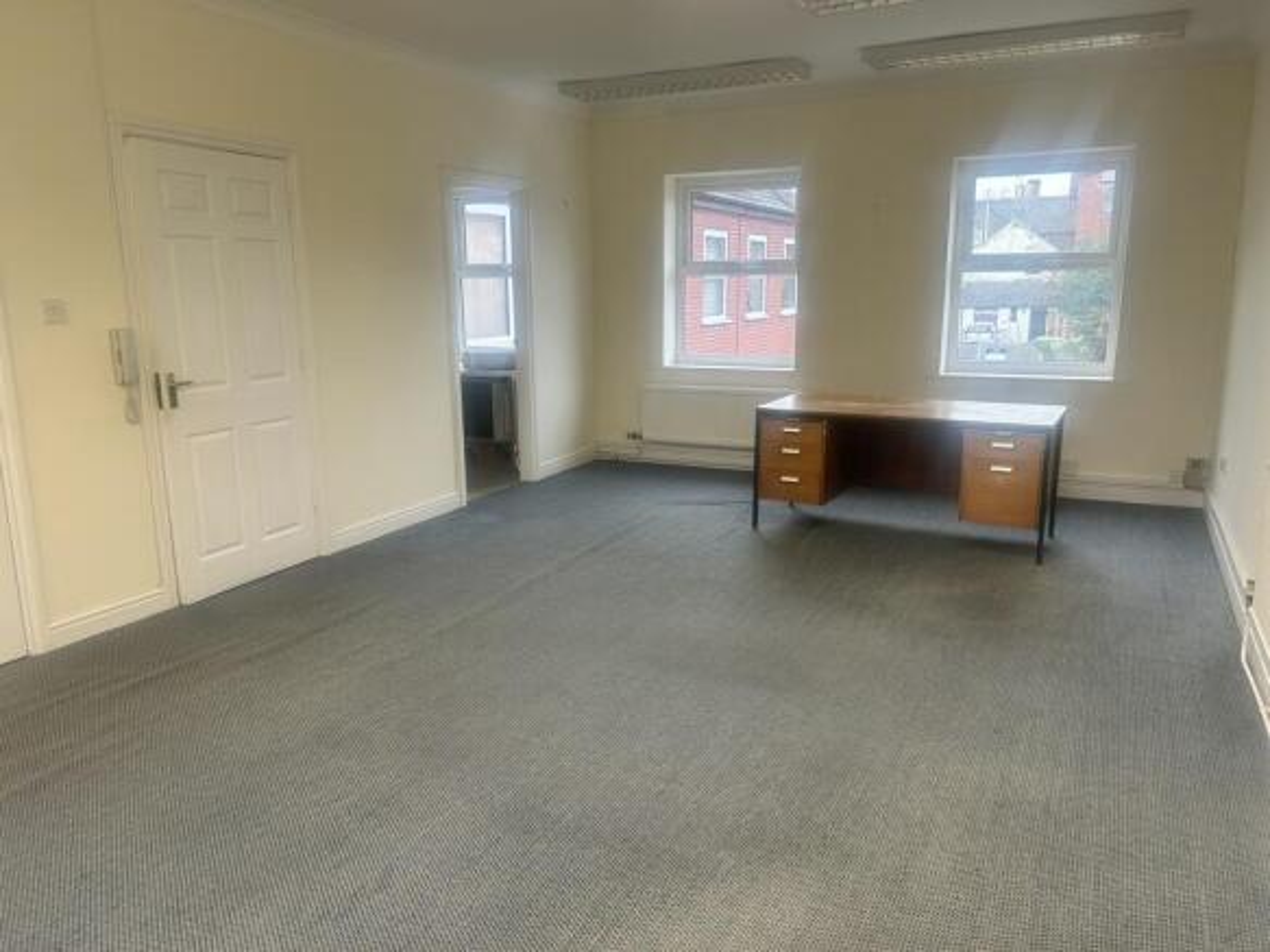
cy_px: 476
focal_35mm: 26
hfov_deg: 67.3
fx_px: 954
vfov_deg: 53.0
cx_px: 635
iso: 80
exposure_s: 1/100
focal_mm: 5.7
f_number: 1.5
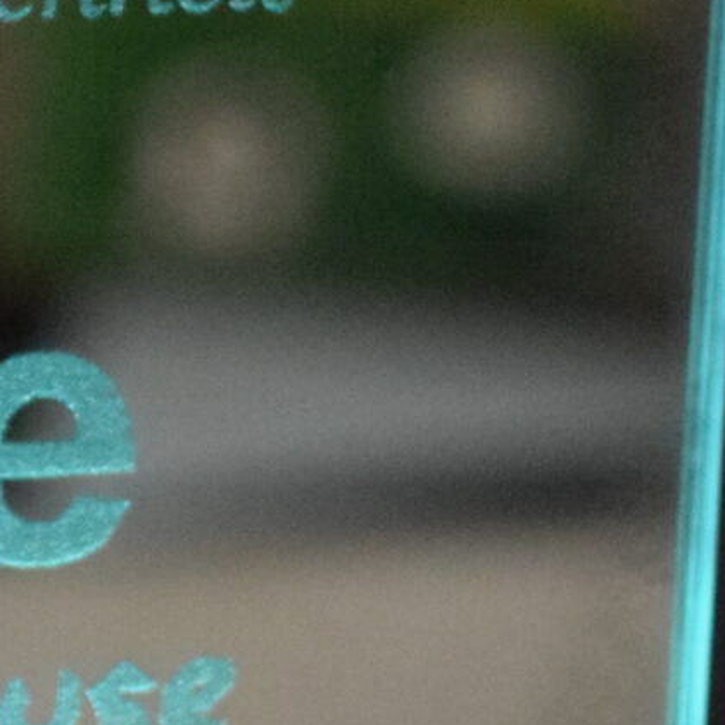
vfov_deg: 4.1
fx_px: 10132
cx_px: -760
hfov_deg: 4.0
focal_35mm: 428
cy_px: 205
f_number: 5.6
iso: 4000
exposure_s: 1/60
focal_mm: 55
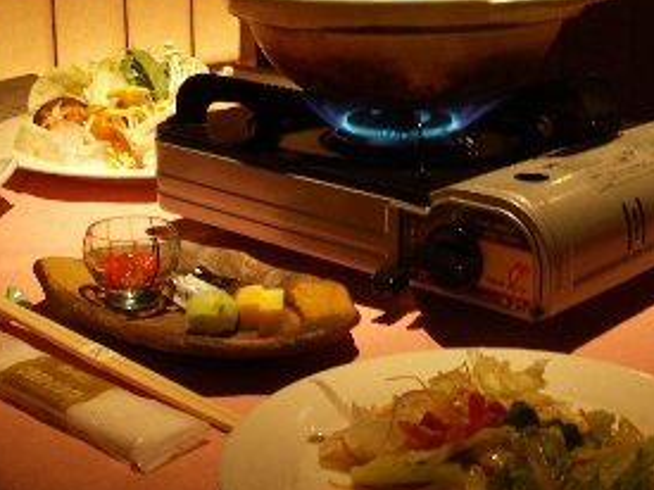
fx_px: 1171
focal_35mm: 62
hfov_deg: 30.8
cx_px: 469
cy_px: 140
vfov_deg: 23.5
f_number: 3.3
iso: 160
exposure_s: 1/20
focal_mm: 6.3
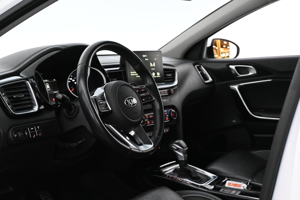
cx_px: 150
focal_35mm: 50
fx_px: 412
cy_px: 100
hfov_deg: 40.0
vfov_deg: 27.3
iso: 6400
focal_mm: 33
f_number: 5
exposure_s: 1/50
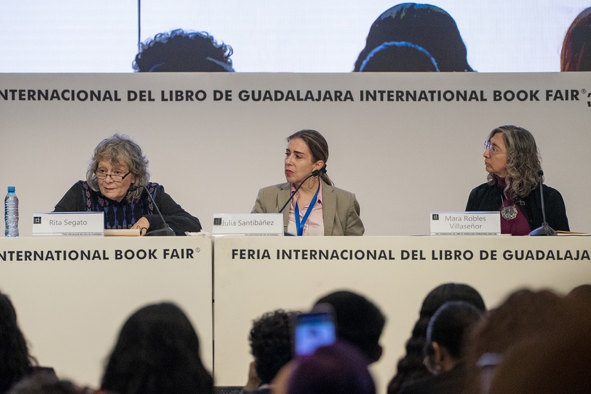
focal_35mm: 180
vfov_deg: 7.6
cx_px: 296
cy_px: 197
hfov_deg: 11.4
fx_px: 2955
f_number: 2.8
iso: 2500
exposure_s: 1/1000
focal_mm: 120
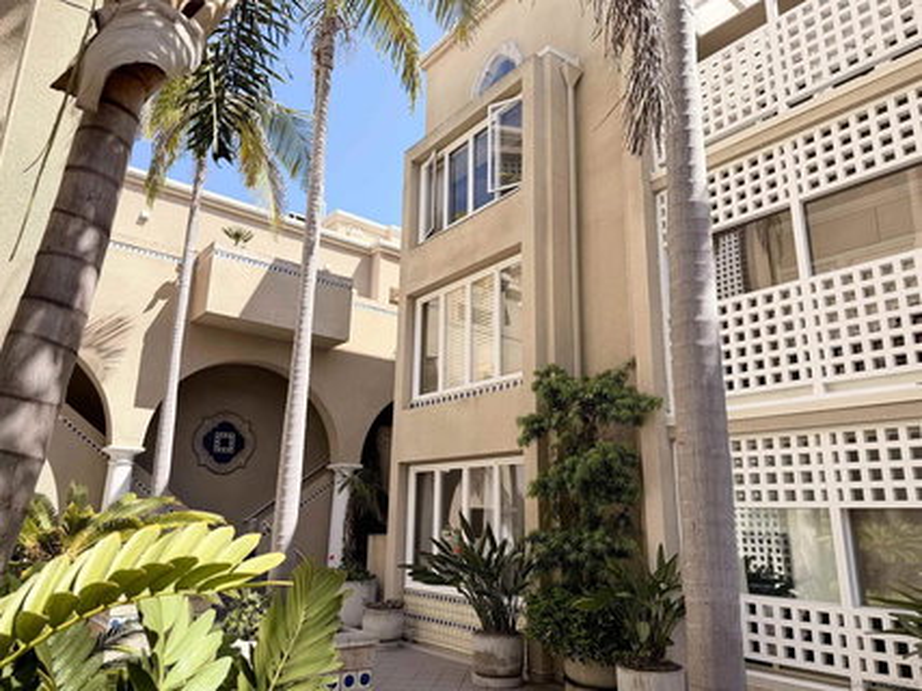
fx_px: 639
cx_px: 461
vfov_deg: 56.8
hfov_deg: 71.6
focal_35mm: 24
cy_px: 346
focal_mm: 6.76
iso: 80
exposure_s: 1/1855
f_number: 1.78
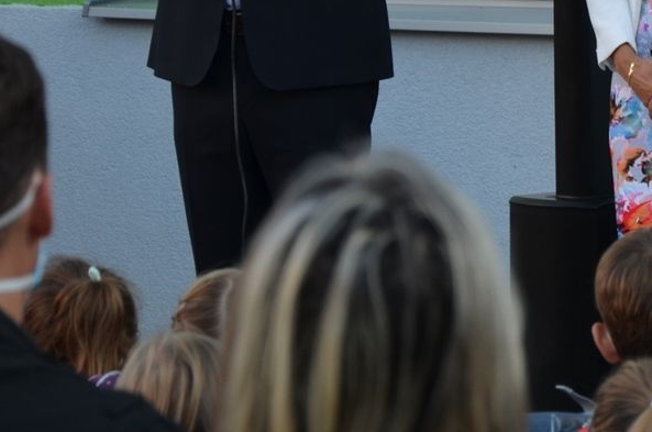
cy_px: -55
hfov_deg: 5.7
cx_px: 678
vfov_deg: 3.8
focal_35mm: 364
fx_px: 6580
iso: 200
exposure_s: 1/160
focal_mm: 90
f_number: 6.3
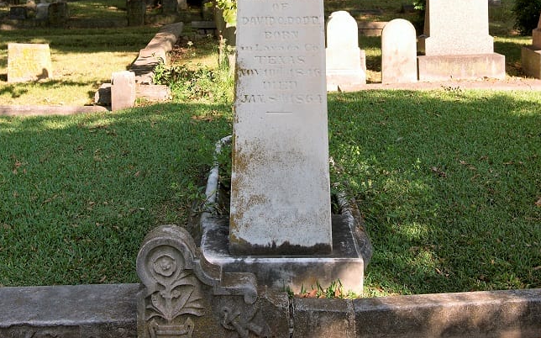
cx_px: 270
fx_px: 796
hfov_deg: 37.5
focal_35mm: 54
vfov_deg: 22.9
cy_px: -5
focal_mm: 35
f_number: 8
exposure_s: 1/250
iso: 400
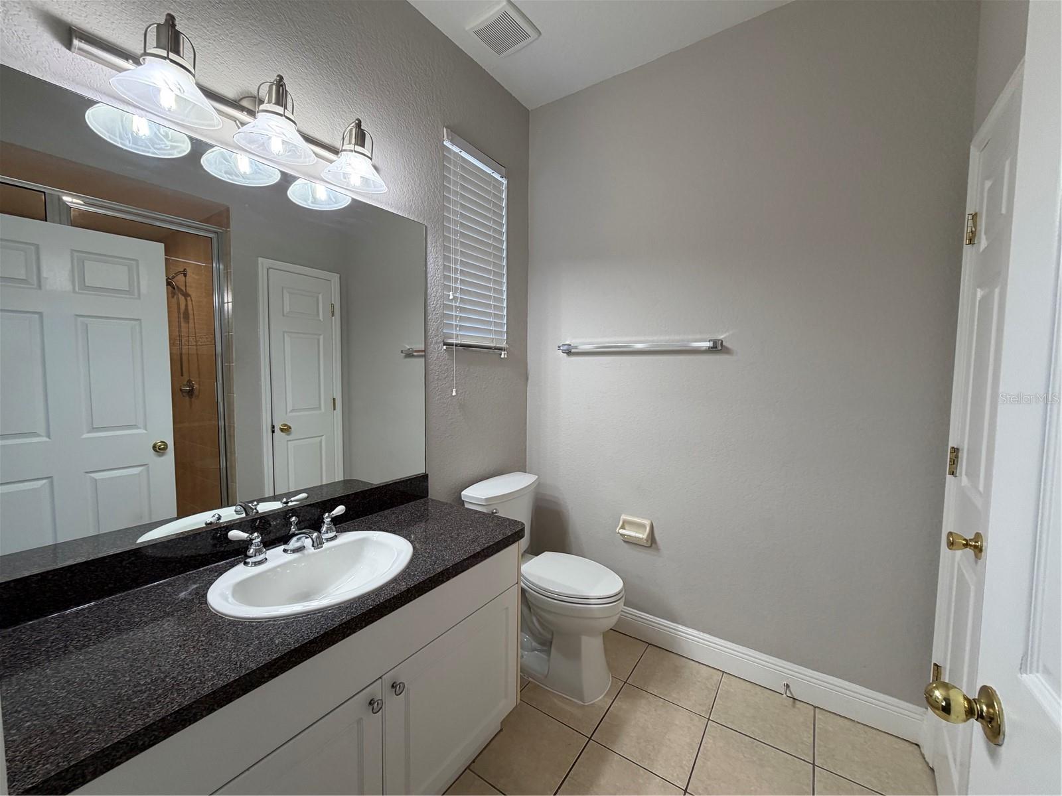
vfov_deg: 85.7
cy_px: 398
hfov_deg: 102.1
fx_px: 430
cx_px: 531
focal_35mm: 14
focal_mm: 2.22
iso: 125
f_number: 2.2
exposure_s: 1/120
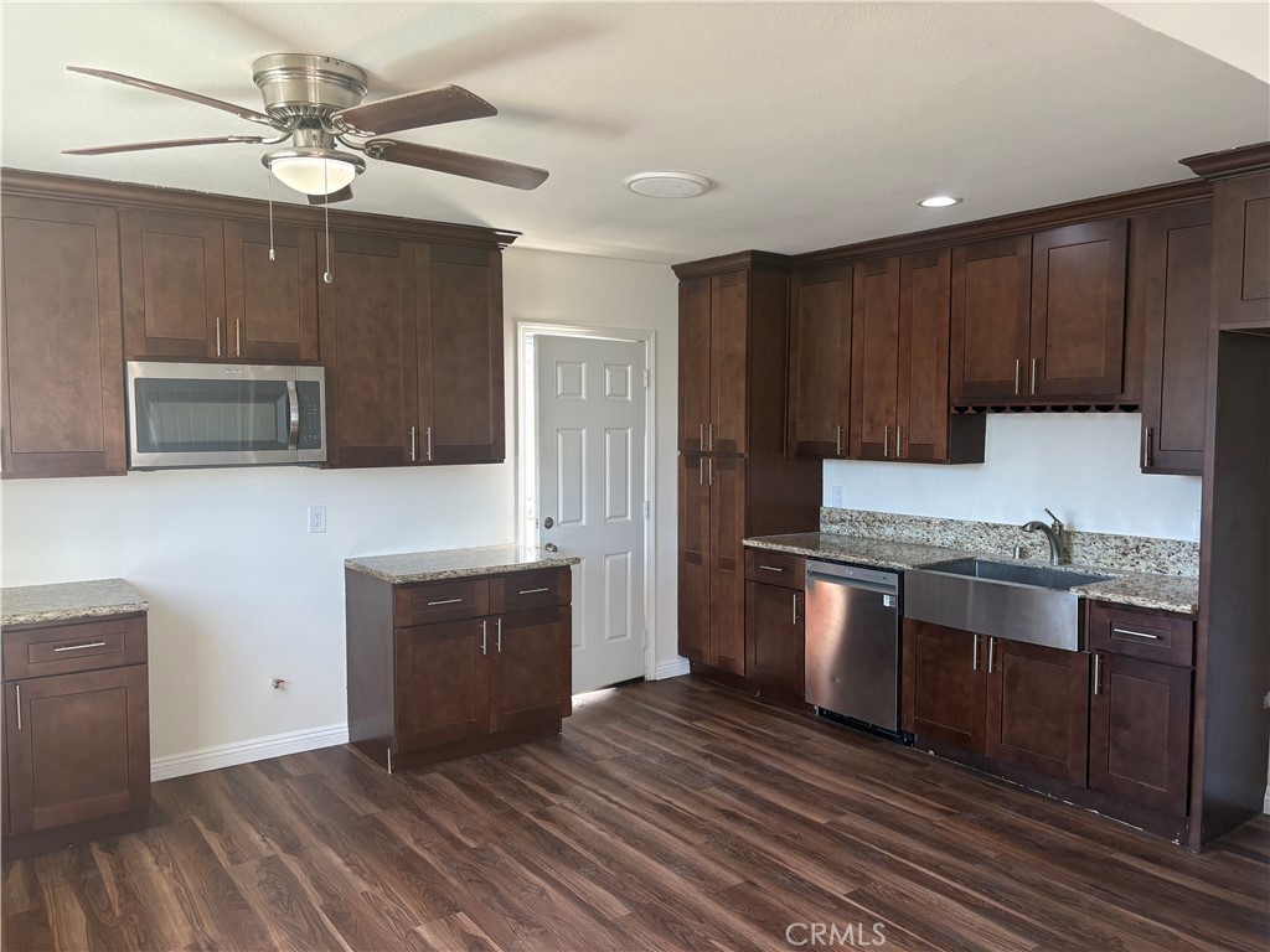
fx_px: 954
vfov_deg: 53.1
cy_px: 476
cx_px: 635
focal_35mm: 26
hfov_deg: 67.3
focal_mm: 5.96
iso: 100
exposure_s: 1/138
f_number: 1.6
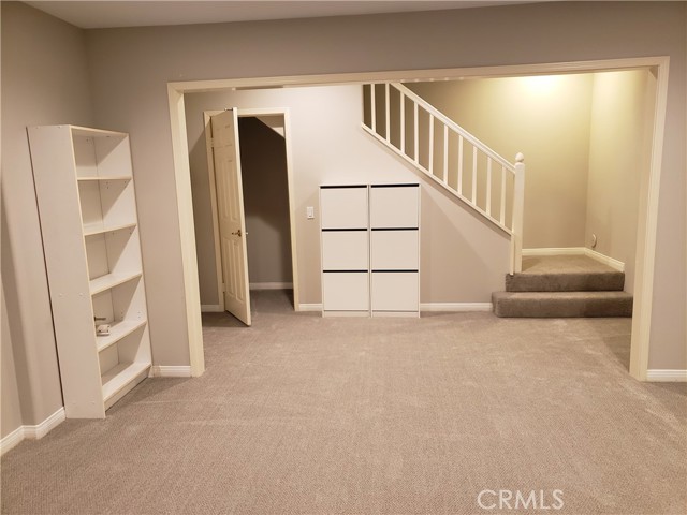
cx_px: 344
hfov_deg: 67.3
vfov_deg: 53.1
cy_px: 258
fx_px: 516
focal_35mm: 26
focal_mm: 4.3
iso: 250
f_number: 1.5
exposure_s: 1/40
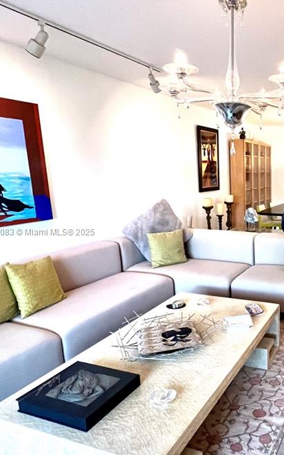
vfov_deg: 72.5
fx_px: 310
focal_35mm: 25
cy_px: 232
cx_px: 277
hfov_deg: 43.1
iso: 250
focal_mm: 1.57
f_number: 1.8
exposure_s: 1/60
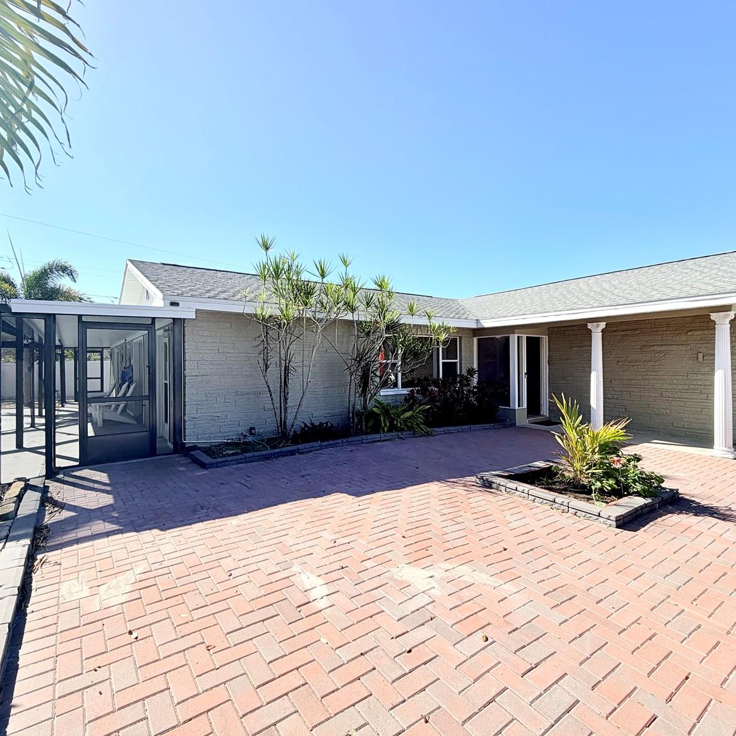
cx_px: 342
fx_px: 409
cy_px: 362
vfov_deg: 84.0
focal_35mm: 17
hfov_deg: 83.8
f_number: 2.2
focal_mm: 2.22
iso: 20
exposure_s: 1/770
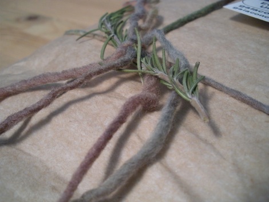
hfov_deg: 51.3
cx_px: 134
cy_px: 101
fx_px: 280
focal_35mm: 36
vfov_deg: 39.7
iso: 400
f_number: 3.5
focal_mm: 6.3
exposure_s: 1/11.7
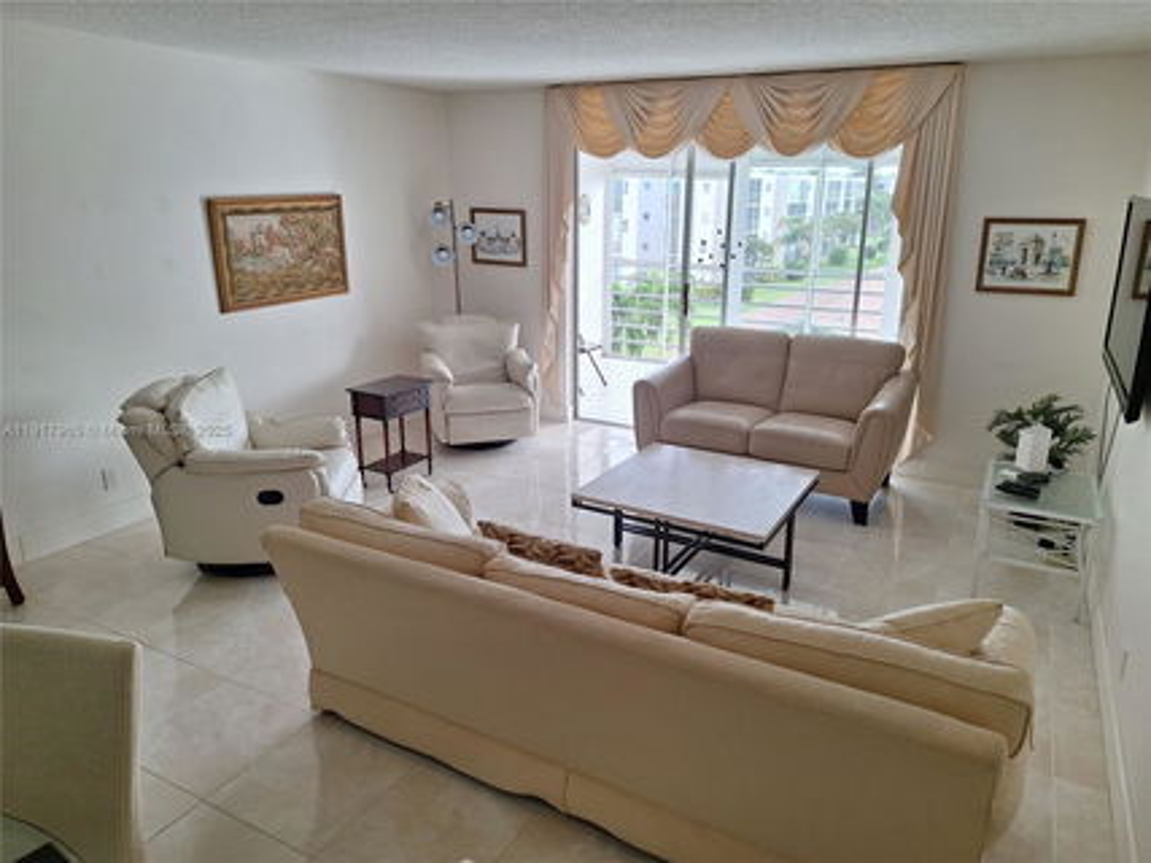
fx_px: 765
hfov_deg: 73.9
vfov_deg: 58.9
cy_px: 432
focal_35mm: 23
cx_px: 576
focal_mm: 5.54
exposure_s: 1/213
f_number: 1.8
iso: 40
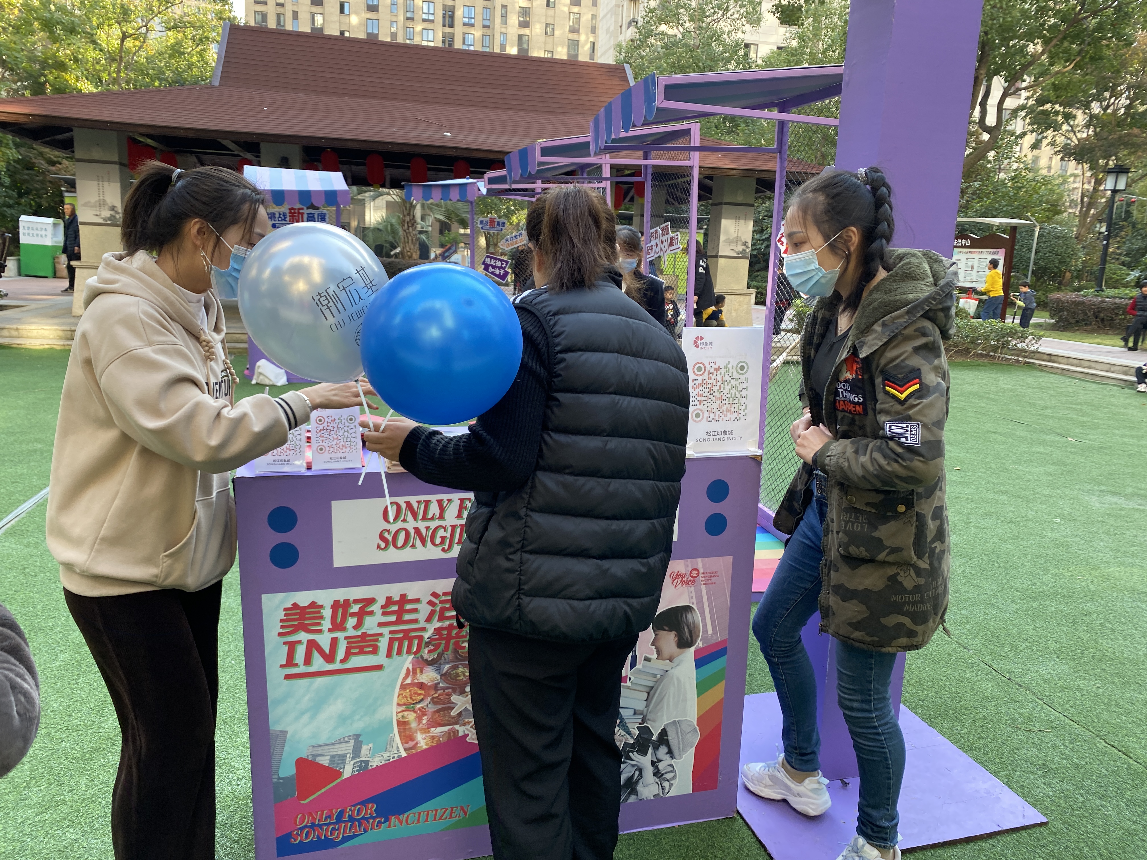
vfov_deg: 53.1
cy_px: 430
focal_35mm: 26
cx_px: 574
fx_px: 862
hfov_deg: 67.3
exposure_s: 1/121
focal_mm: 4.25
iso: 50
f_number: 1.8
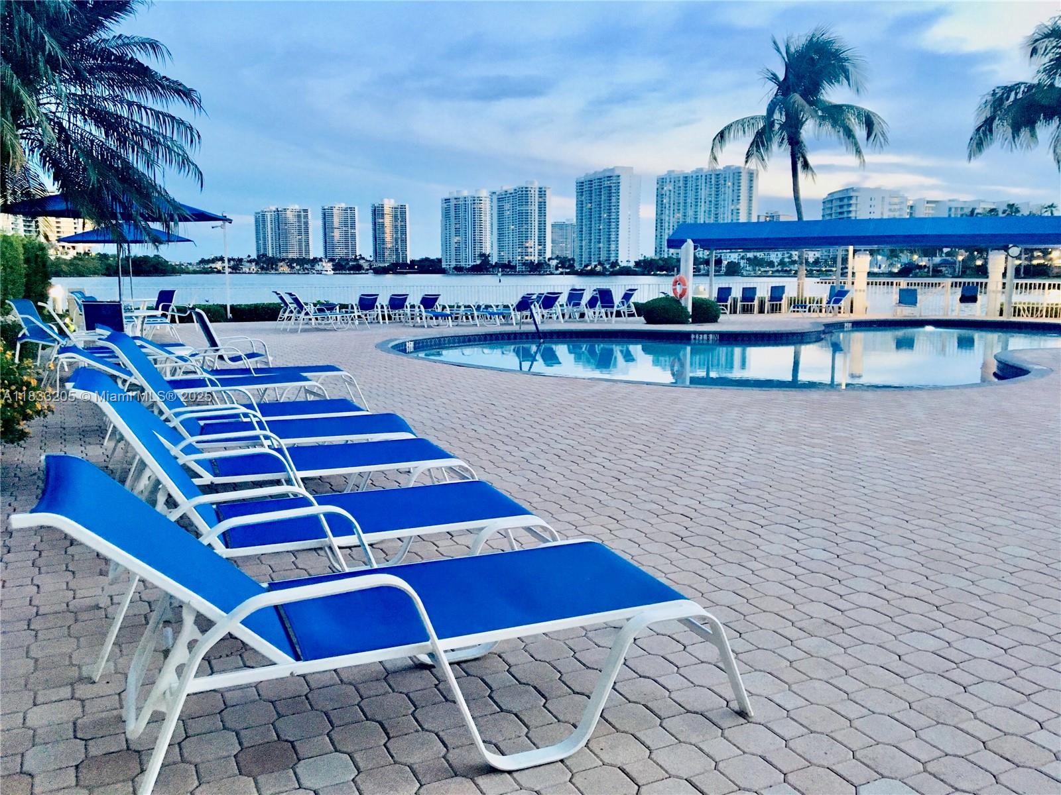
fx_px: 889
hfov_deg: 61.7
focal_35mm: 29
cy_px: 398
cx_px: 530
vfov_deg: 48.2
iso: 125
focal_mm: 4.15
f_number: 2.2
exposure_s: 1/30
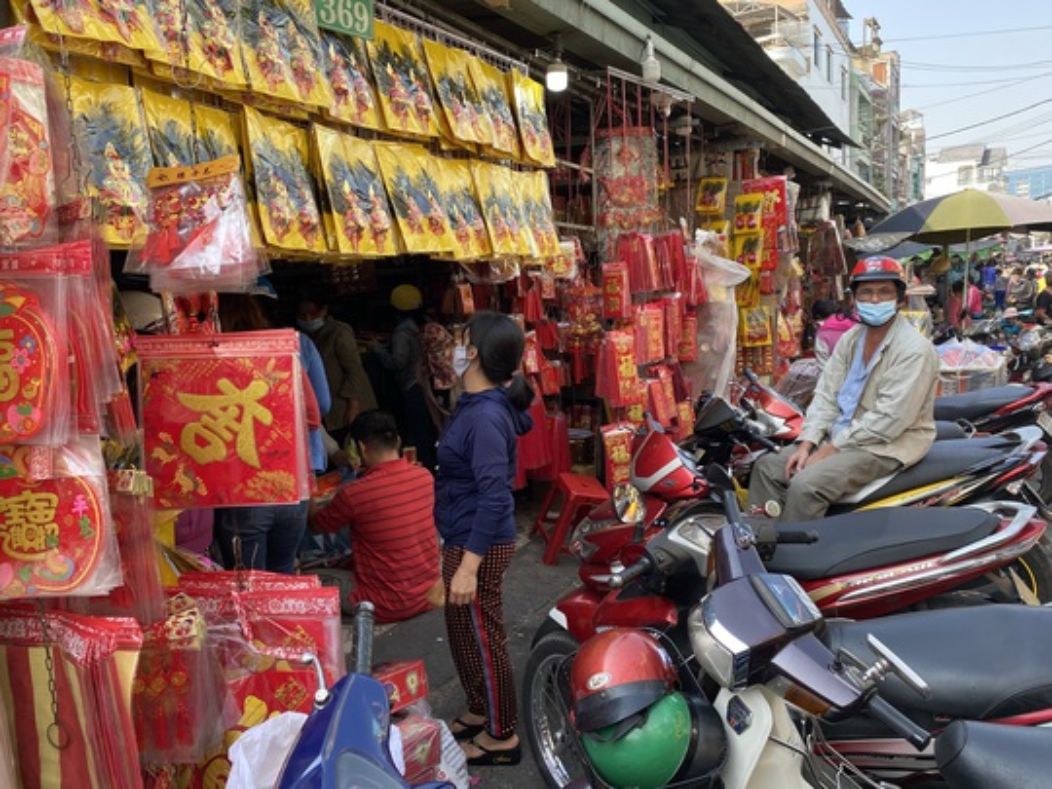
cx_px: 526
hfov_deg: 67.3
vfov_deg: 53.1
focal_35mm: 26
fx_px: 790
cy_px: 394
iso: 32
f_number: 1.8
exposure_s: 1/312
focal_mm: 4.25
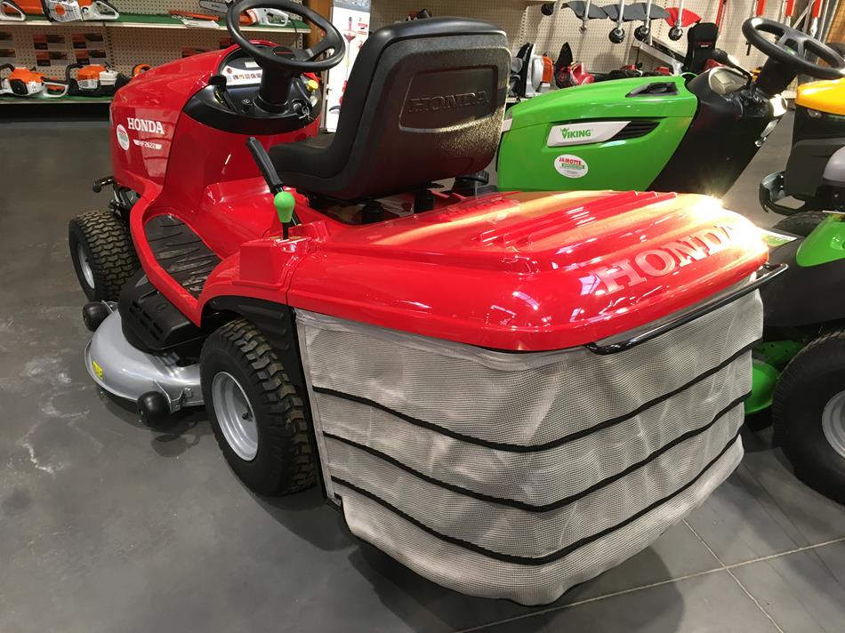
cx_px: 422
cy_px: 316
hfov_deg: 61.7
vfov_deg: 48.2
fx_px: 708
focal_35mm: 29
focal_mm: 4.15
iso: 100
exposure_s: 1/33
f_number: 2.2
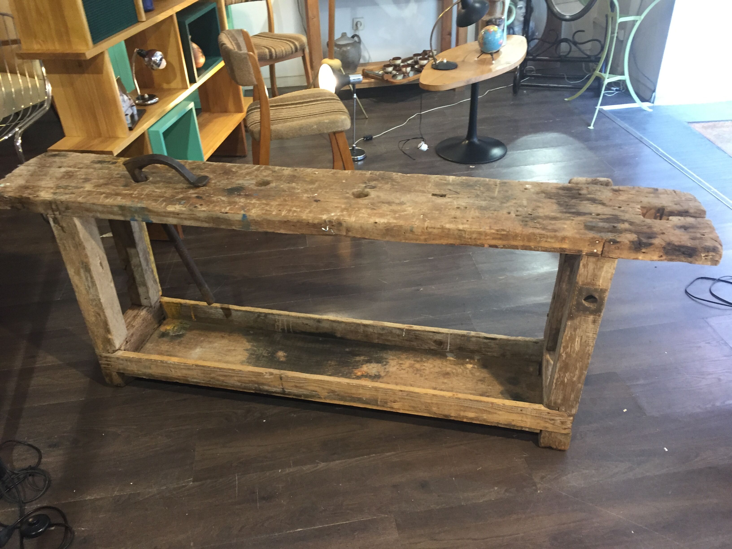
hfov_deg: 61.7
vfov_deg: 48.2
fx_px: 613
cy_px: 274
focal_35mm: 29
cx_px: 366
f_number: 2.2
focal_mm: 4.15
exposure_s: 1/33
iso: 200
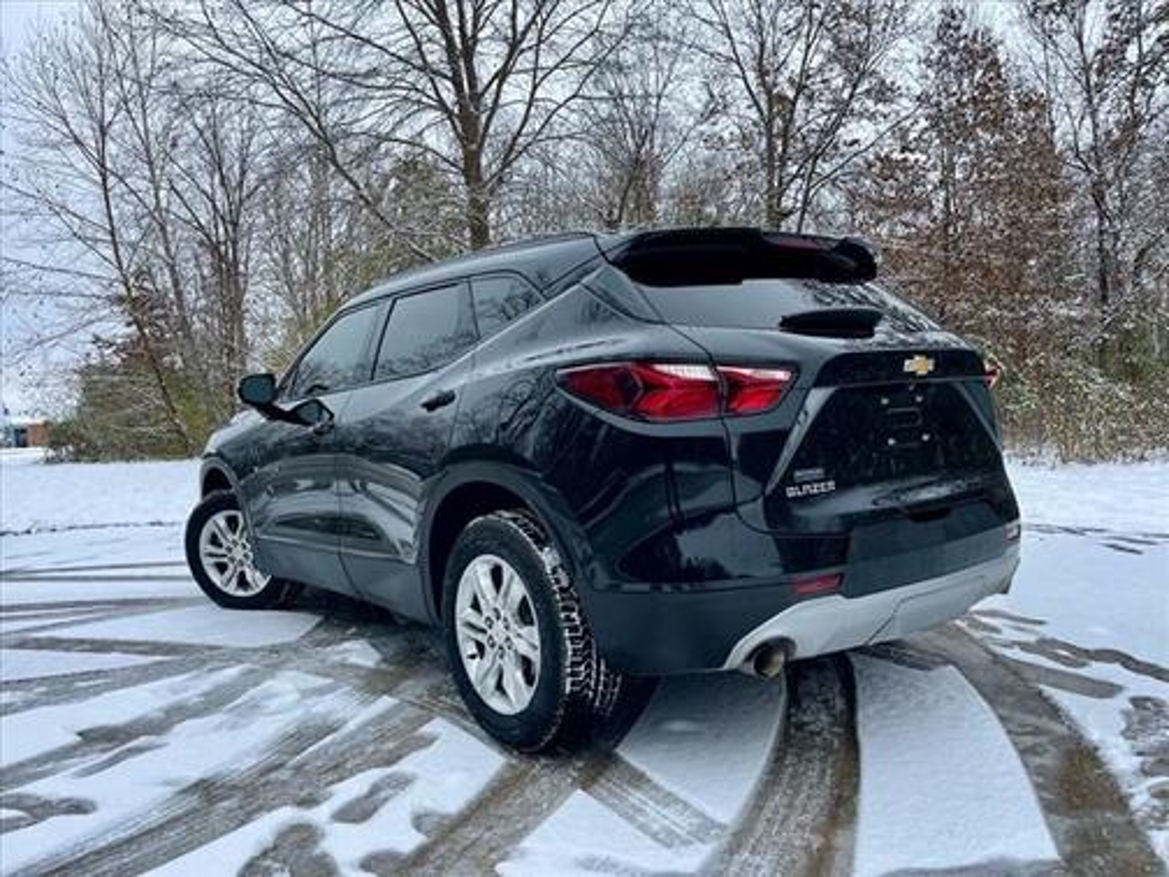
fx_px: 878
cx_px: 584
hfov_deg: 67.3
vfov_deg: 53.1
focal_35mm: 26
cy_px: 438
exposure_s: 1/1186
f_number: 1.6
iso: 50
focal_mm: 5.1
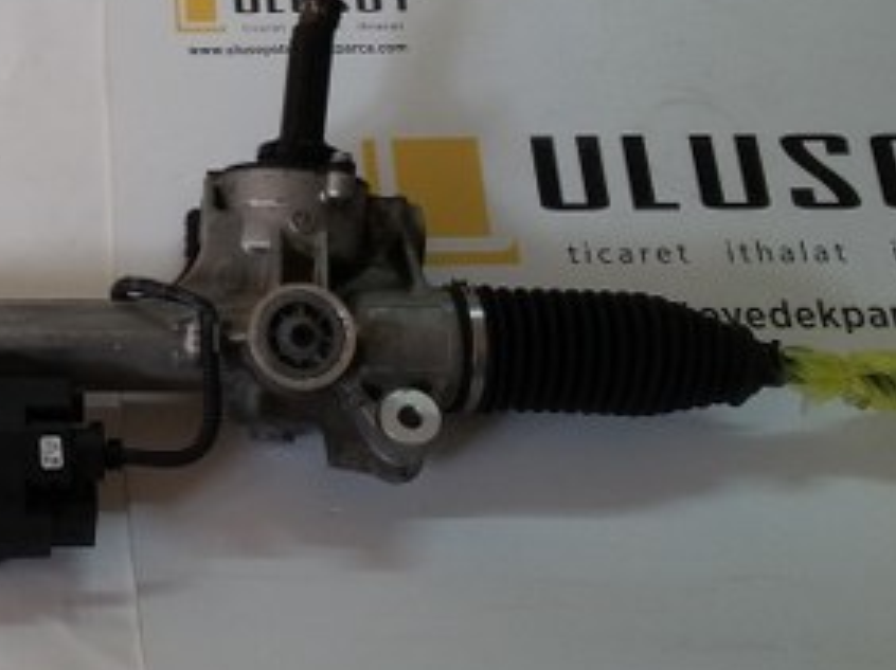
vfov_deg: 22.1
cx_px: -13
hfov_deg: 27.6
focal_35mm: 66
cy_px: 210
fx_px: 1707
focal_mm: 3.3
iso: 64
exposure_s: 1/33
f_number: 2.2
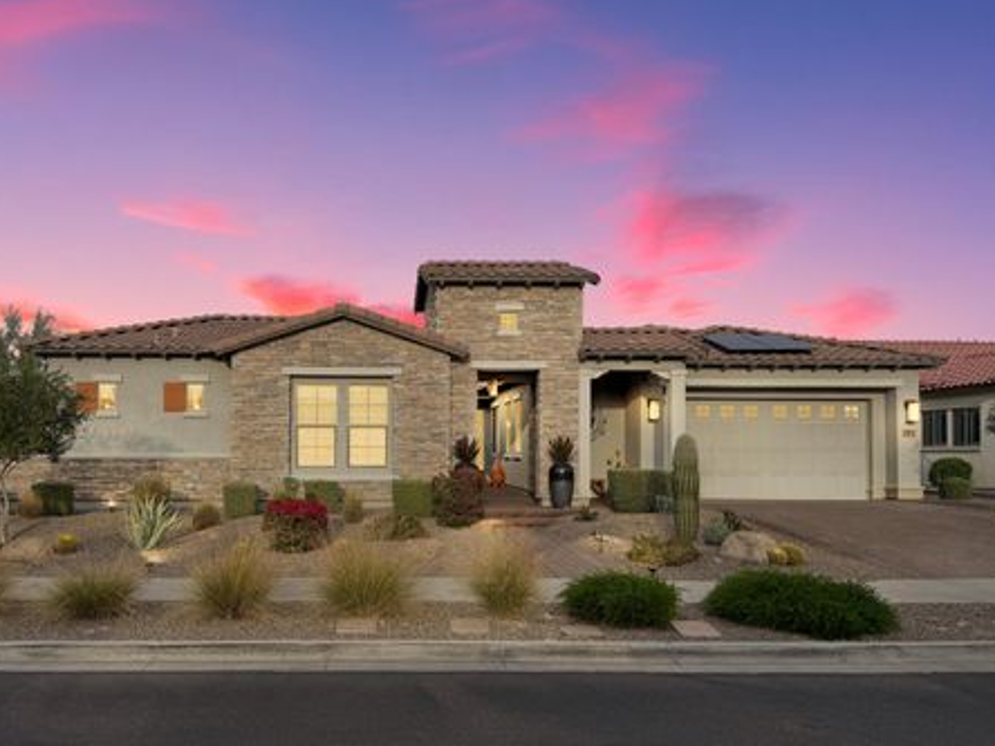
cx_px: 511
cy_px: 395
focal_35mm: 27
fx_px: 776
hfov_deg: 65.3
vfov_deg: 51.3
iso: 80
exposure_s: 1/3000
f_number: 1.8
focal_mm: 6.76
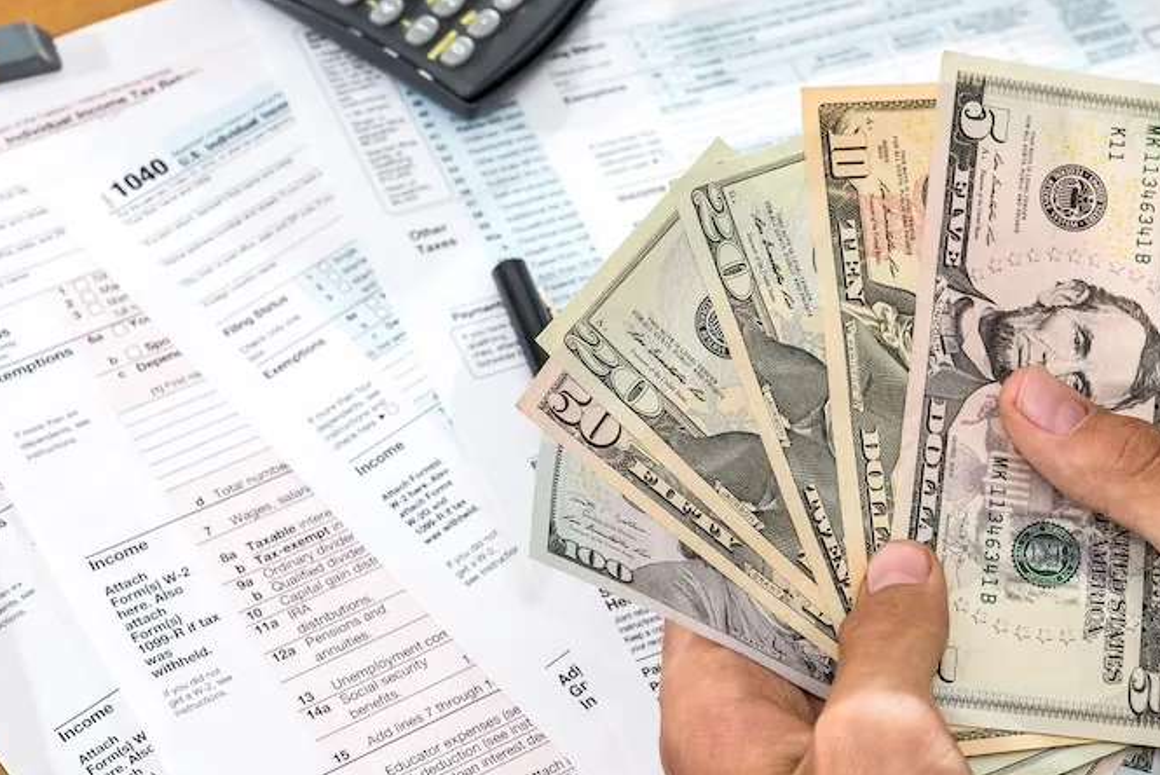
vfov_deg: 17.7
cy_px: 342
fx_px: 2482
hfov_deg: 26.3
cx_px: 511
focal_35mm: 77
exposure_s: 1/160
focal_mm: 50
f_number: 6.3
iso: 400
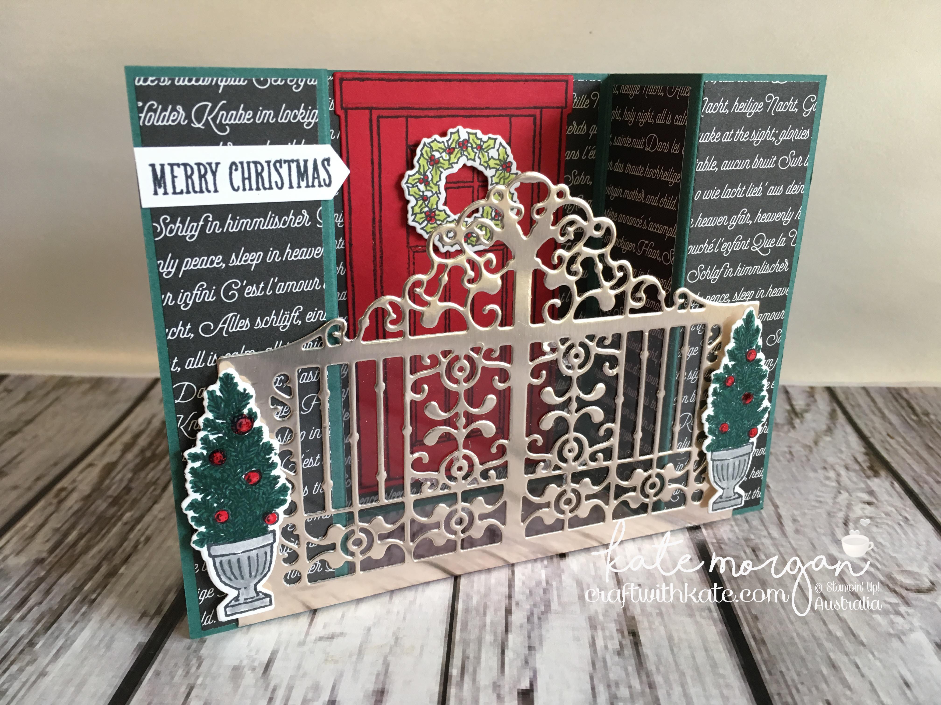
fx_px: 788
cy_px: 352
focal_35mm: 29
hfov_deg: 61.7
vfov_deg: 48.2
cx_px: 470
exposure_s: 1/33
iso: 125
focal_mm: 4.15
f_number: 2.2
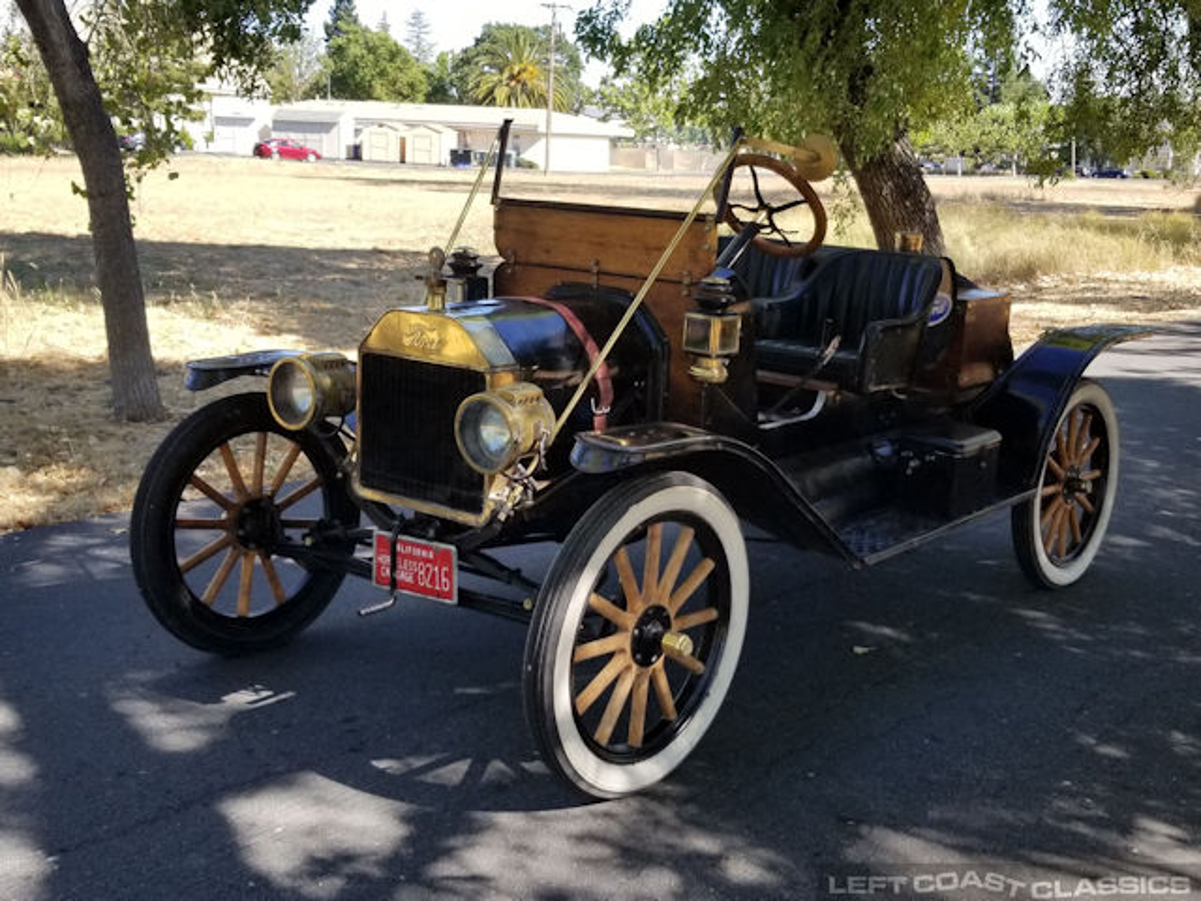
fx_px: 902
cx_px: 600
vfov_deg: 53.1
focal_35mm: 26
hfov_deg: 67.3
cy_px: 450
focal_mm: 4.3
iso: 50
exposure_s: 1/736
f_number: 1.7
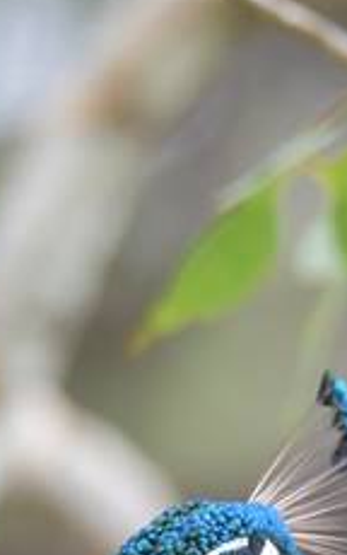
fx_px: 18301
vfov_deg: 1.7
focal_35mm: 1211
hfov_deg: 1.1
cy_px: 563
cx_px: 258
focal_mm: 380
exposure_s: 1/125
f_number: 6
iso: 1600
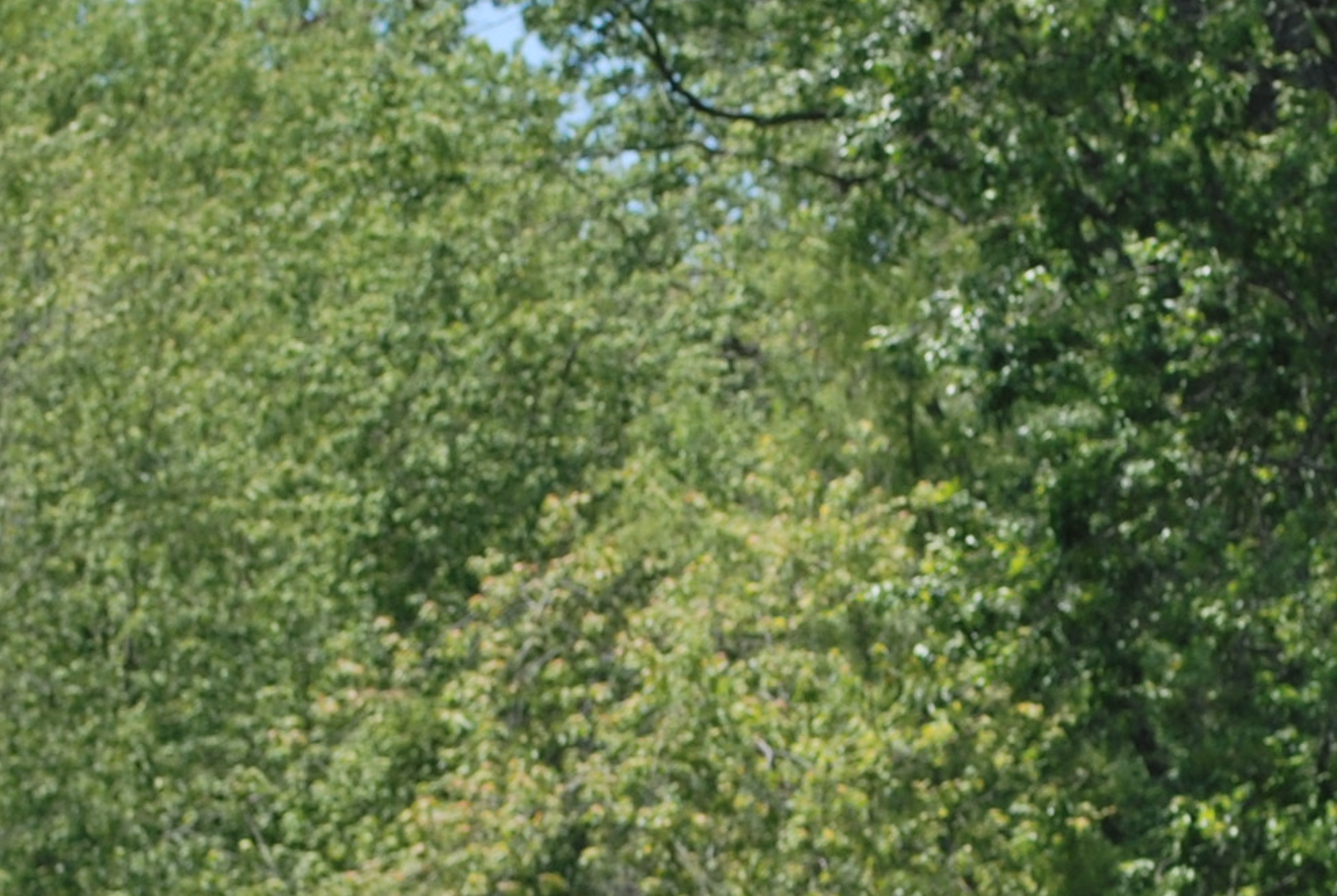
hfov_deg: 9.2
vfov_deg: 6.1
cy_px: 1015
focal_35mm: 224
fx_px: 8331
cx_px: 1044
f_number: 5.3
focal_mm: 38
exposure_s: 1/500
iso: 140
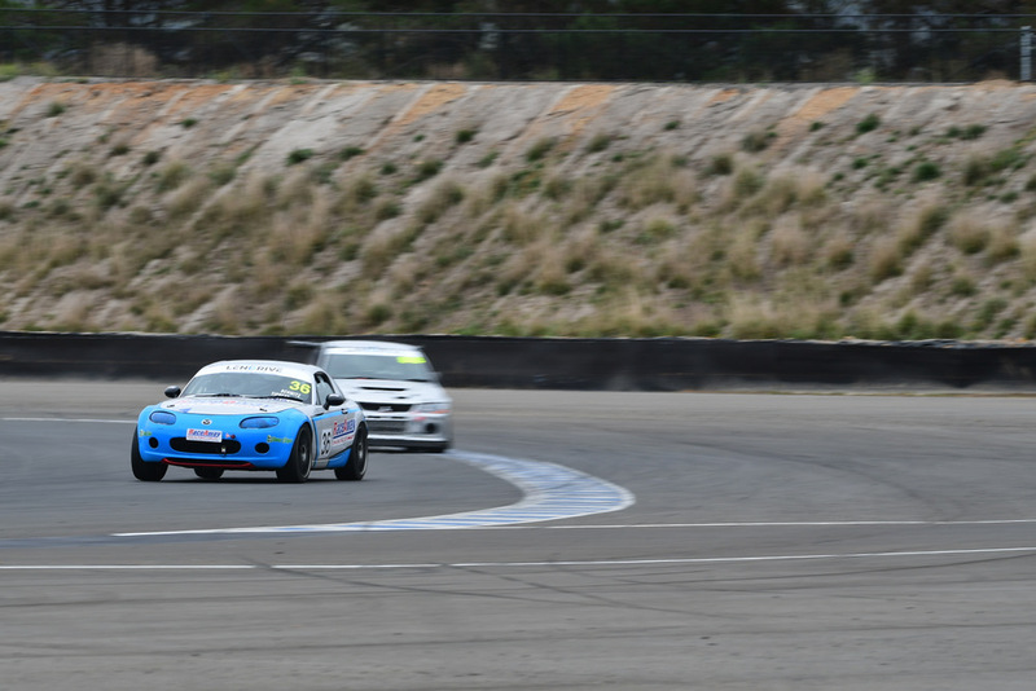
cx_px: 518
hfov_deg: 6.9
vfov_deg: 4.6
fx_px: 8636
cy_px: 346
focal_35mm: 300
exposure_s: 1/80
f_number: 10
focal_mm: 200
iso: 100
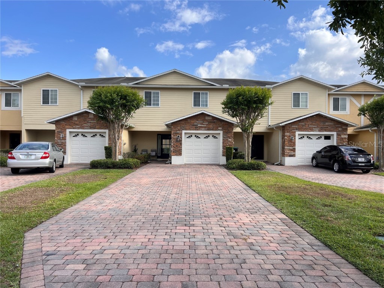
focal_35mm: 26
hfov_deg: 67.3
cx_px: 192
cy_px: 144
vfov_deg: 53.1
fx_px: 288
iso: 50
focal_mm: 5.7
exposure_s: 1/2208
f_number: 1.5
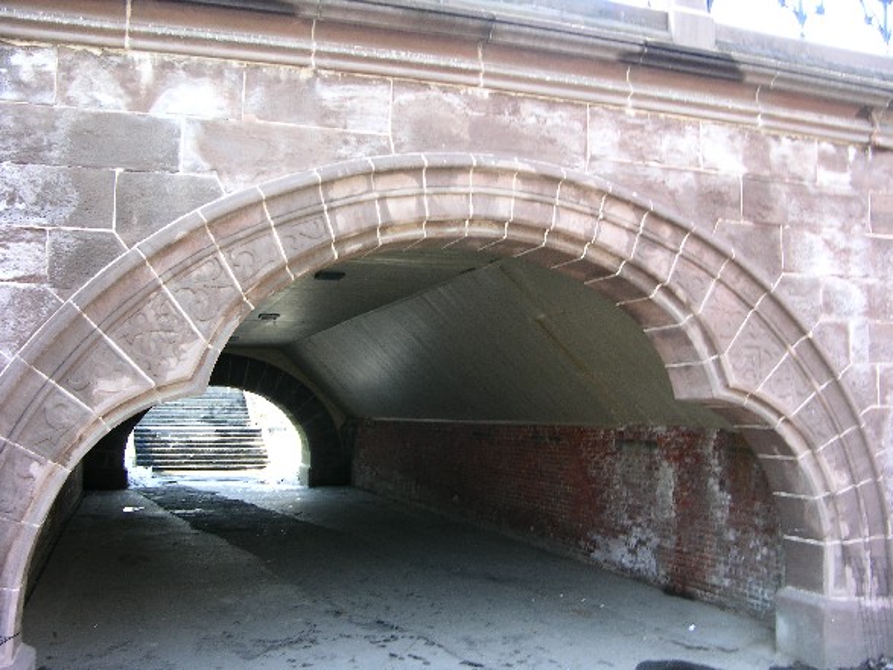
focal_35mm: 35
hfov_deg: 52.6
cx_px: 446
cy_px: 335
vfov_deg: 40.7
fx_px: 903
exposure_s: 1/16.9
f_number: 2.8
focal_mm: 8.9
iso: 50
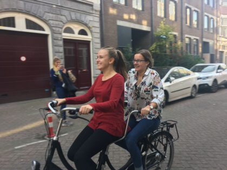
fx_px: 190
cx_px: 114
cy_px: 85
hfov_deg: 61.7
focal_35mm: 29
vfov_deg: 48.2
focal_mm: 4.15
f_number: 2.2
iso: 32
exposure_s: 1/100
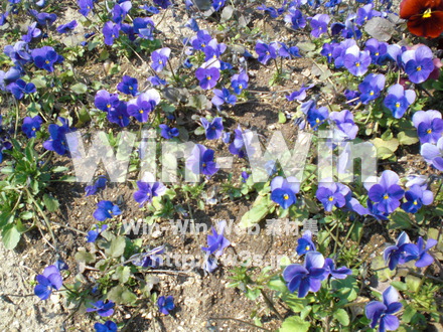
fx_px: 486
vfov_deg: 37.7
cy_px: 166
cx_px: 222
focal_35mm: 38
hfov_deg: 49.0
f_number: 3.1
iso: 64
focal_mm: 6.3
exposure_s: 1/320
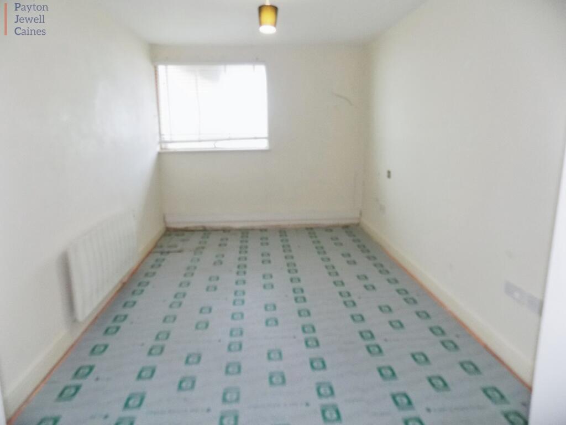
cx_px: 283
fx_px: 376
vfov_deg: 58.9
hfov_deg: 73.9
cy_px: 212
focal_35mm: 23
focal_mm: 4
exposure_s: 1/30
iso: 360
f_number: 3.1
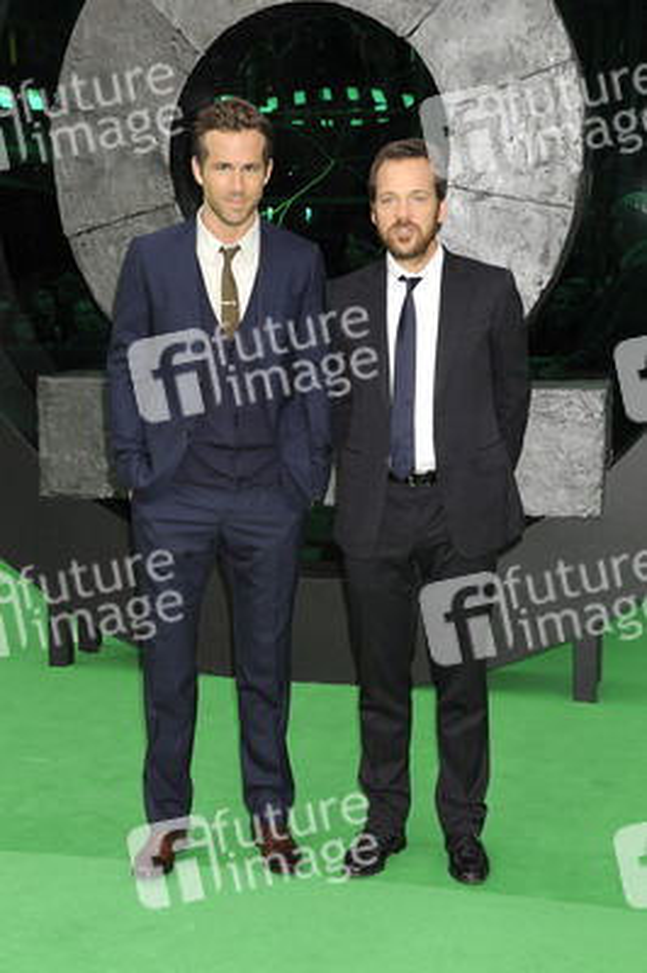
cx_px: 324
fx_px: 1674
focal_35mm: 62
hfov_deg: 21.9
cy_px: 486
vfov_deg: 32.4
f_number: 8
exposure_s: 1/80
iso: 640
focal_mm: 62
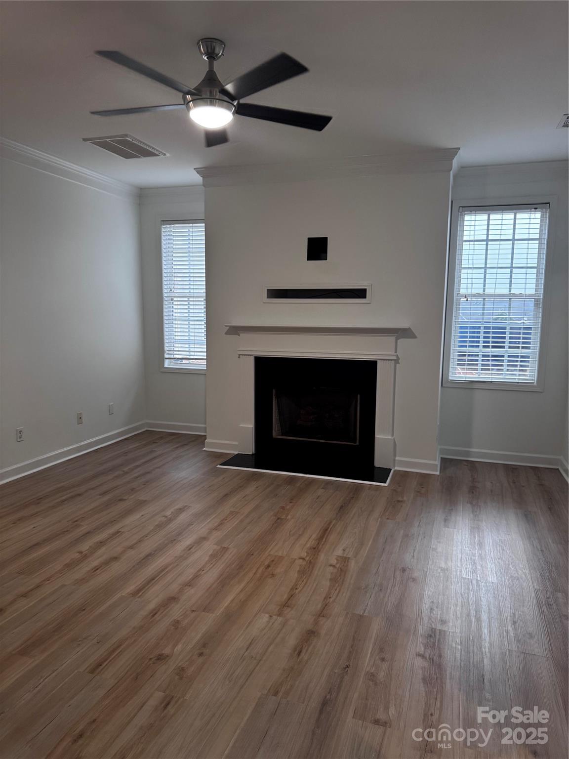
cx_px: 284
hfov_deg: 56.8
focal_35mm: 24
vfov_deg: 71.6
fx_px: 526
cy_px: 380
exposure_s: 1/60
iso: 250
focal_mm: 6.76
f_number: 1.78
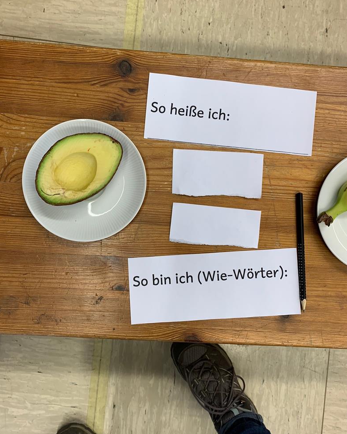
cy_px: 215
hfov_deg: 51.5
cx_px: 171
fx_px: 360
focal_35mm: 28
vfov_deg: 62.2
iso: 80
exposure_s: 1/100
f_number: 1.8
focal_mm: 4.25
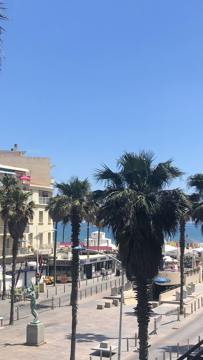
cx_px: 82
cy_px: 197
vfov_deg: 36.6
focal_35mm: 57
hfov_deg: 21.0
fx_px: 546
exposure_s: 1/1919
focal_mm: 3.99
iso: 20
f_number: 1.8
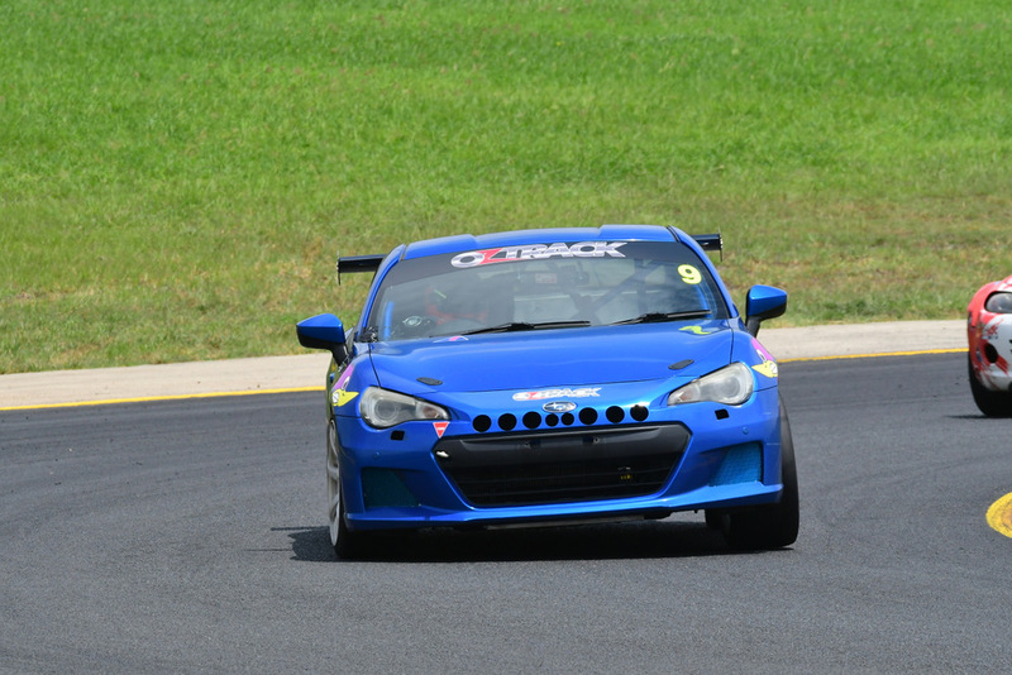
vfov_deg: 2.6
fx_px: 14763
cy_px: 338
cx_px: 506
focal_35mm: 525
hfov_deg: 3.9
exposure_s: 1/640
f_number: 14
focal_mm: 350
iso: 640
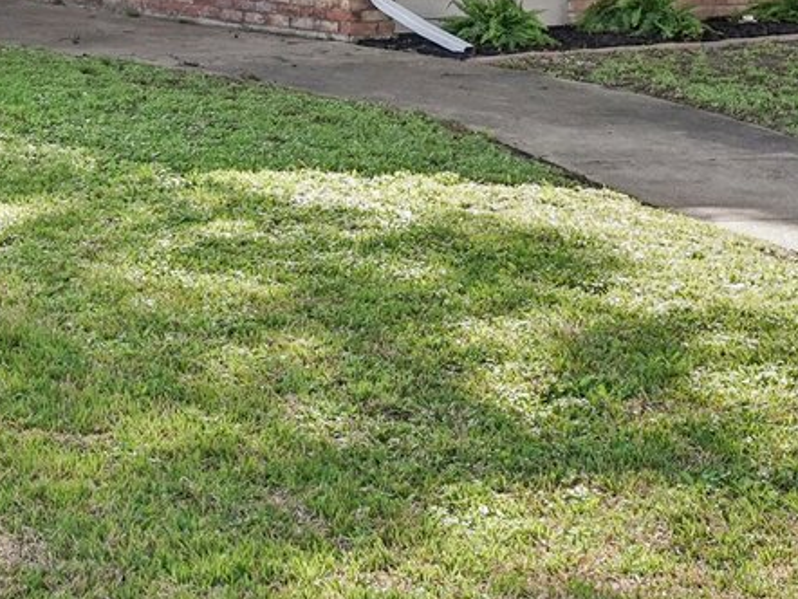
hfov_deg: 18.9
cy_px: -203
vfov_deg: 14.2
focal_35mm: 100
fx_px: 2302
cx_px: -79
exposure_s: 1/250
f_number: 8
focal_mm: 22.4
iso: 400
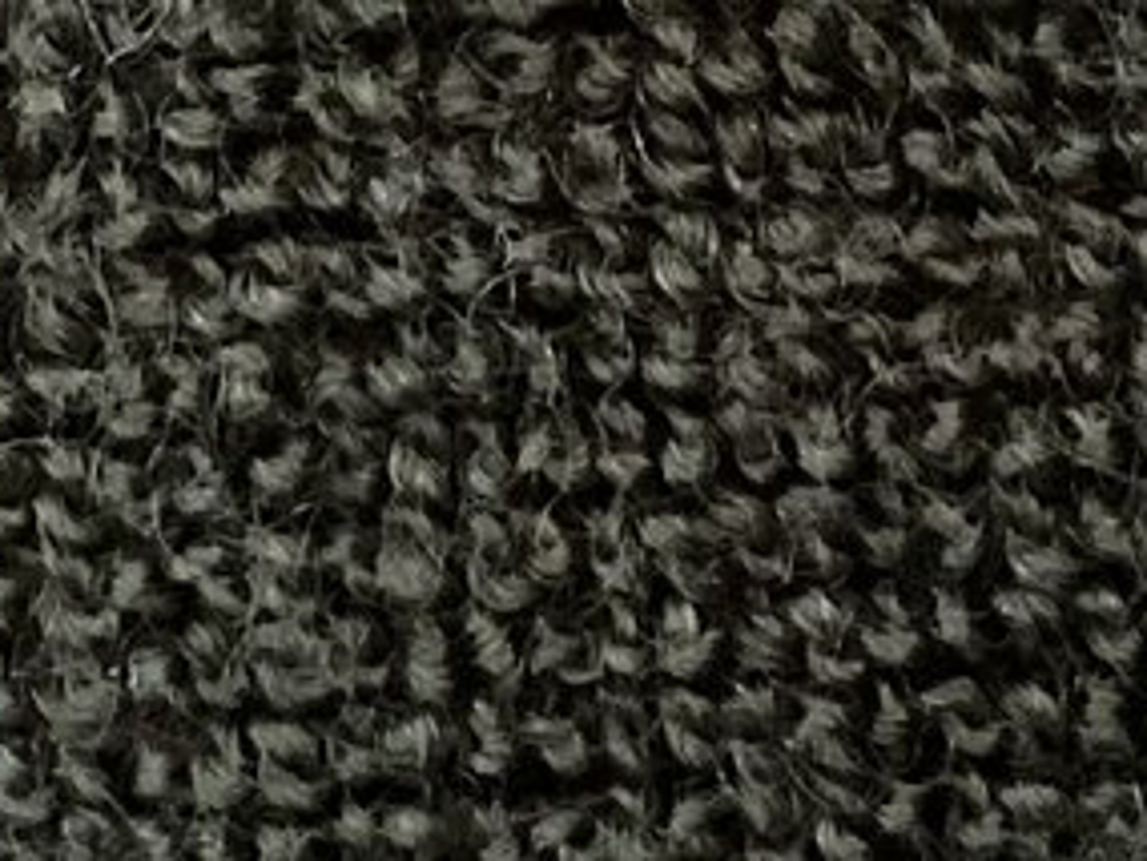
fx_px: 5105
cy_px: -1193
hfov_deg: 12.8
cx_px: 924
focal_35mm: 154
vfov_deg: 8.8
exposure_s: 1/24
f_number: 1.8
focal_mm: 3
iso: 500
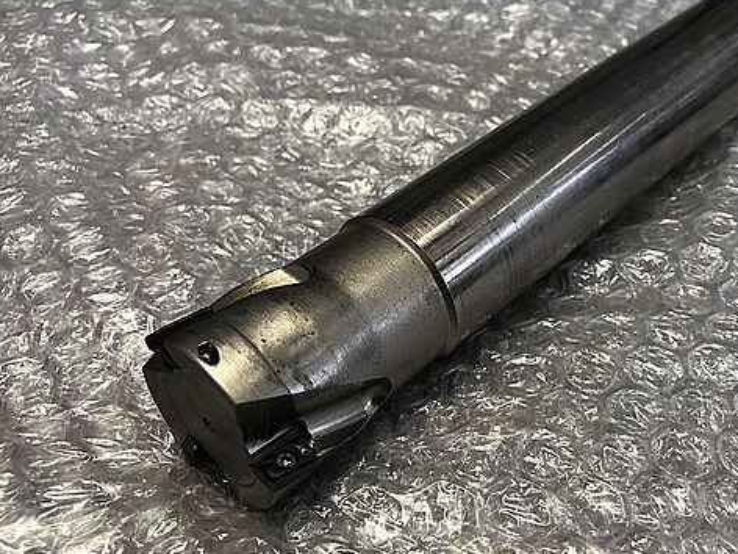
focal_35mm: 38
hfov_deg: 48.5
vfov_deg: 37.7
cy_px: 310
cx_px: 461
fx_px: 810
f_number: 1.8
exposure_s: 1/50
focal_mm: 3.99
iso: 25
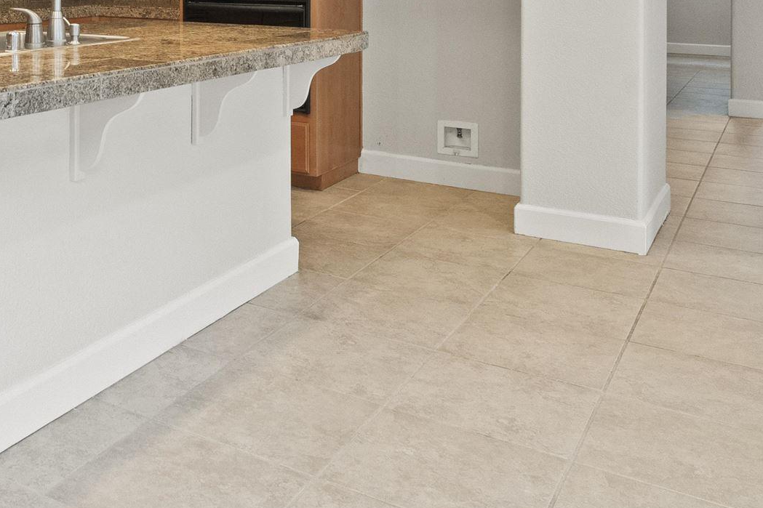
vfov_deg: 28.7
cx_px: 54
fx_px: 912
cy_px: -28
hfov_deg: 41.2
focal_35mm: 43
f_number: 9
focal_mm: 14.7
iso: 2500
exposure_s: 1/1.67
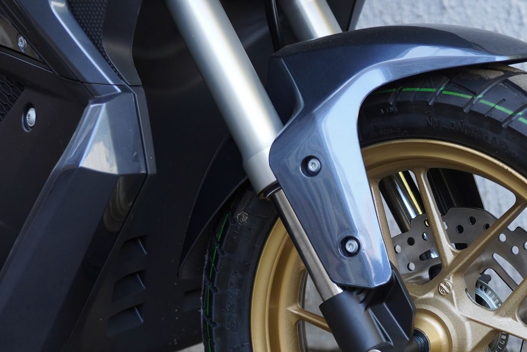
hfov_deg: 23.2
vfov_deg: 15.7
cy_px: 303
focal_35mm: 86
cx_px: 452
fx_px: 1259
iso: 500
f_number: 4
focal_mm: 48
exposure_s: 1/160
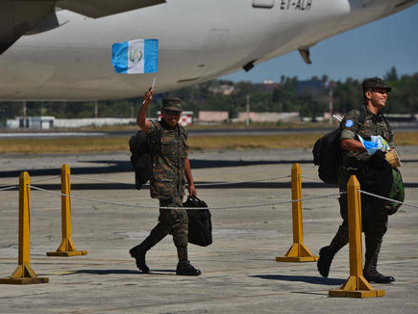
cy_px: 159
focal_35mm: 221
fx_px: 2668
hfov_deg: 9.0
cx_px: 192
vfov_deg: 6.7
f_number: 8
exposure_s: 1/640
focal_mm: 200
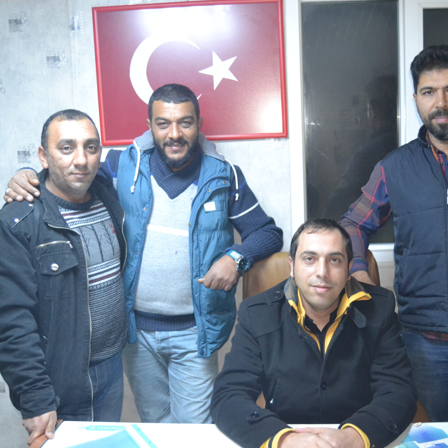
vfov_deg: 42.8
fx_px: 571
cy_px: 225
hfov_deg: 42.6
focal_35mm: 39
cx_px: 269
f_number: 3.5
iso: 2500
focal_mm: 20
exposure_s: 1/60
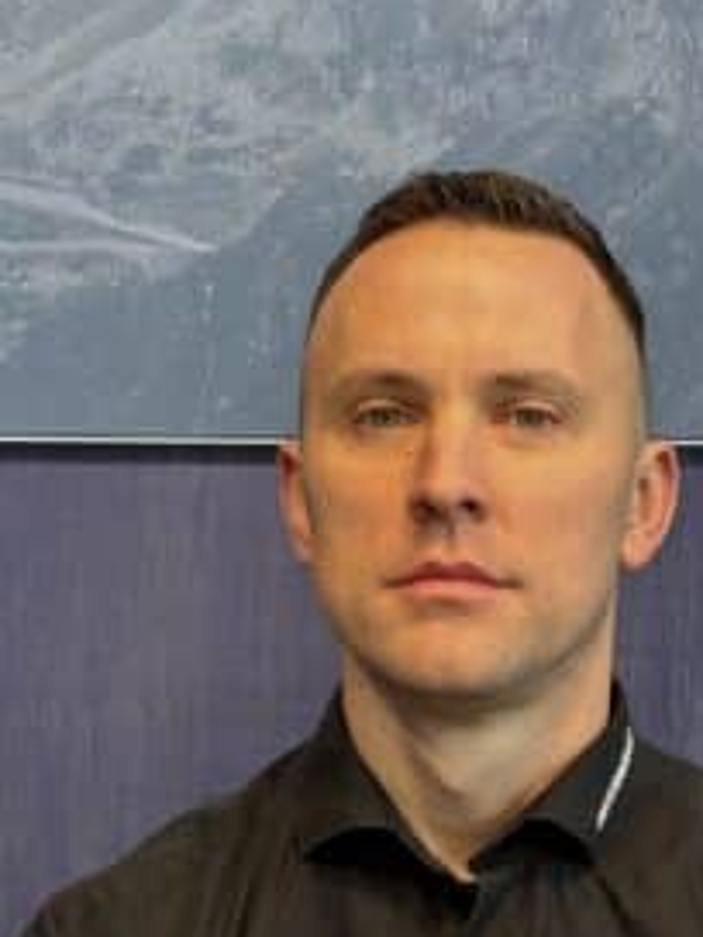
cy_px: 680
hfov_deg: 14.5
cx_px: 469
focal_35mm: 102
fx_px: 2762
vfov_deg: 19.2
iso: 50
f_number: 1.6
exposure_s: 1/100
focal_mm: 5.96
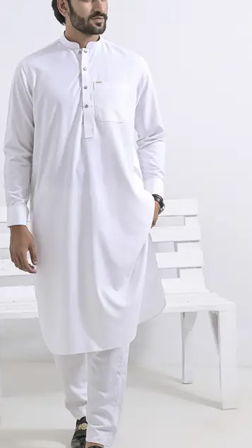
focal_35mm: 74
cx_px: 88
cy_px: 216
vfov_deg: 28.6
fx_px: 879
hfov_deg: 16.3
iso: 250
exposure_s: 1/160
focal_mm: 50
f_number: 5.6
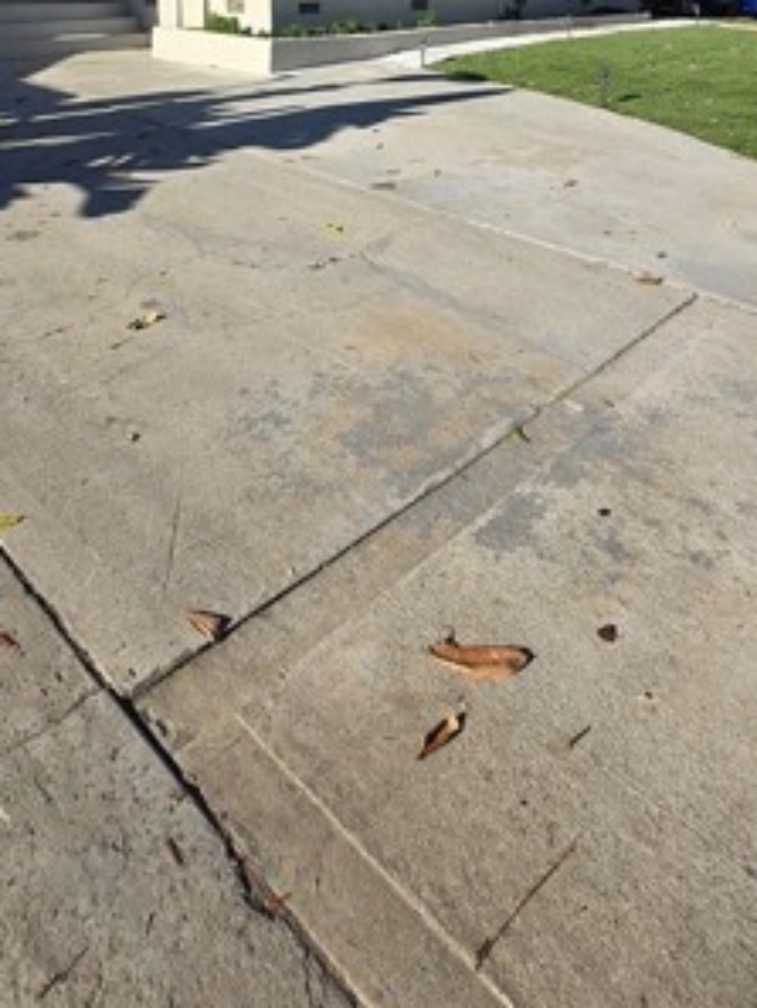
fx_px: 816
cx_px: 306
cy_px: 48
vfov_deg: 53.0
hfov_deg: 49.5
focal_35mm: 28
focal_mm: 1.7
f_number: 2.2
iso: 25
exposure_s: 1/1453
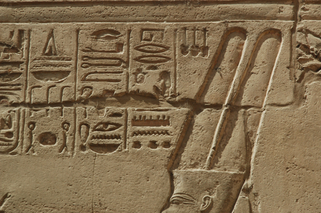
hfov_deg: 6.9
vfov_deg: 4.6
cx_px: 160
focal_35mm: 300
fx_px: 2672
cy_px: 106
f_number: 5
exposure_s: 1/400
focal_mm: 200
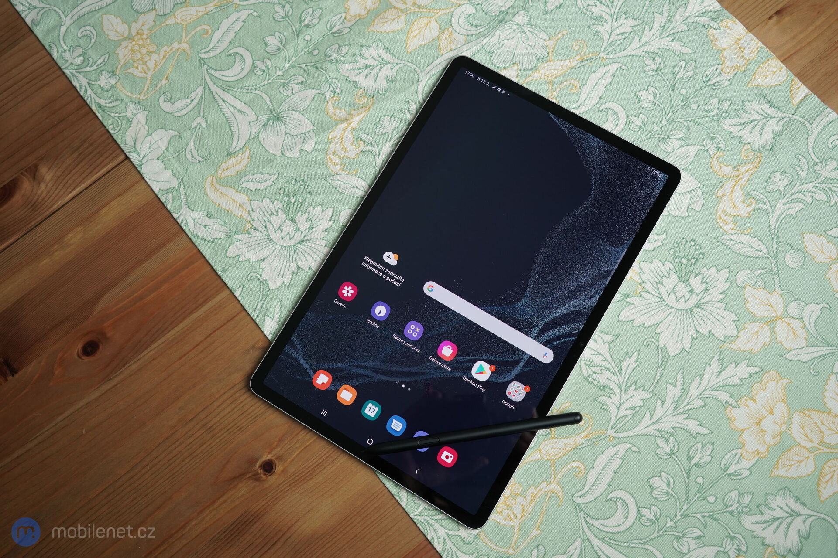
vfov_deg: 40.0
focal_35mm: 33
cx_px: 419
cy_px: 279
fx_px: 768
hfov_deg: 57.2
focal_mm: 33
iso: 1000
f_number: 6.3
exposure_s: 1/160
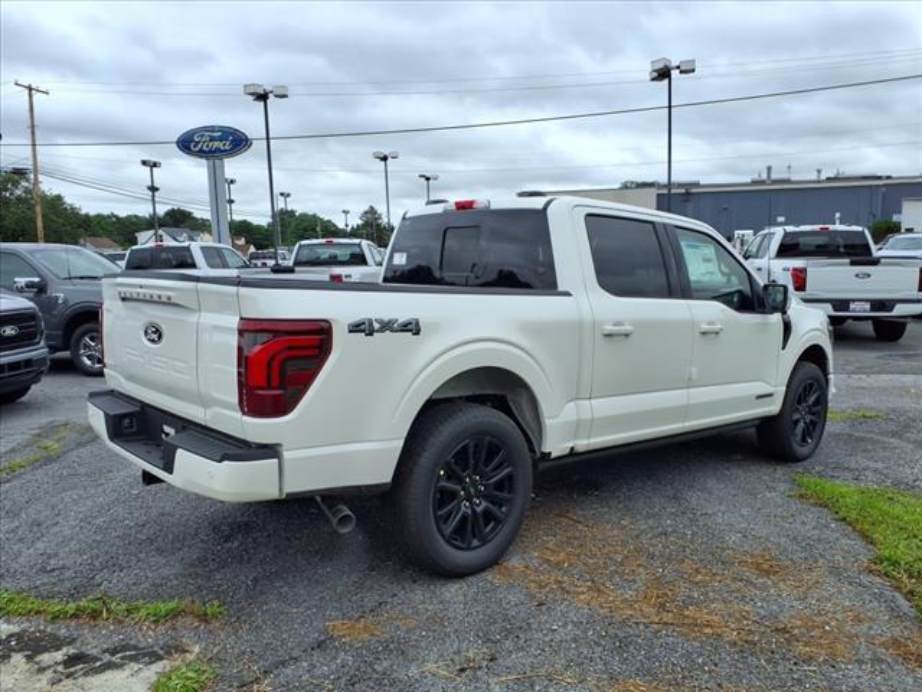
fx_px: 719
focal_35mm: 27
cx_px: 461
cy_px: 346
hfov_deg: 65.3
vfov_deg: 51.4
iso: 40
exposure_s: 1/909
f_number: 1.9
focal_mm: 3.58
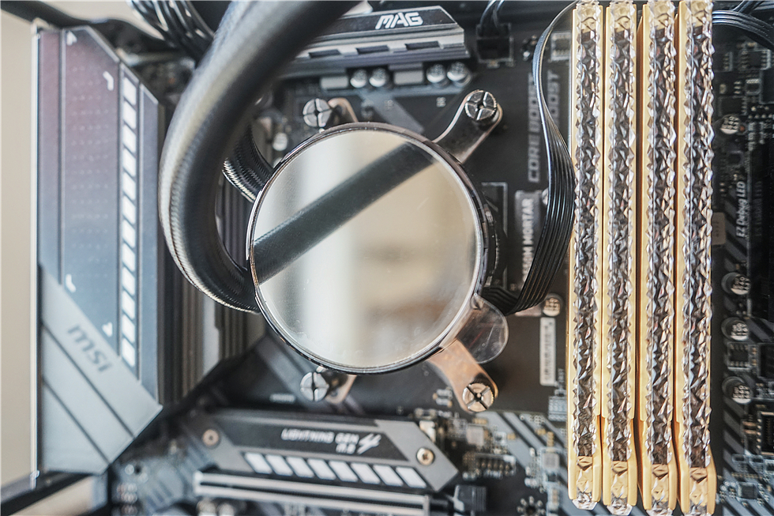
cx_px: 387
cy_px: 258
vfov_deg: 44.9
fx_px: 623
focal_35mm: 29
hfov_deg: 63.7
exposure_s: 1/13
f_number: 4
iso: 500
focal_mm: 29
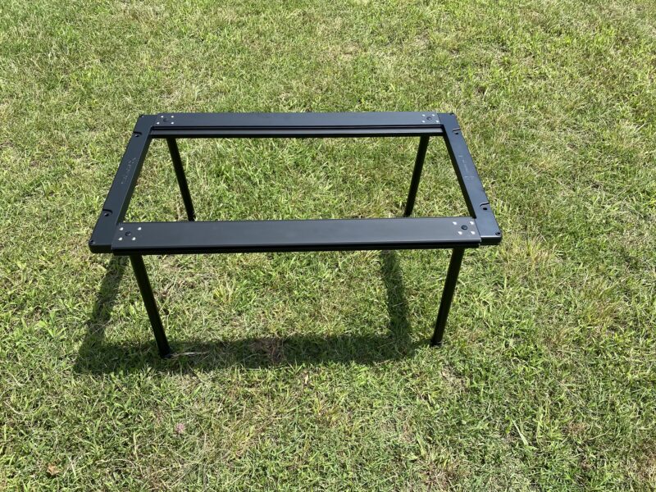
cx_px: 328
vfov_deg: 53.1
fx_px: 493
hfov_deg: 67.3
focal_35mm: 26
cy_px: 246
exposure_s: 1/1727
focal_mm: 4.25
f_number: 1.8
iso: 32
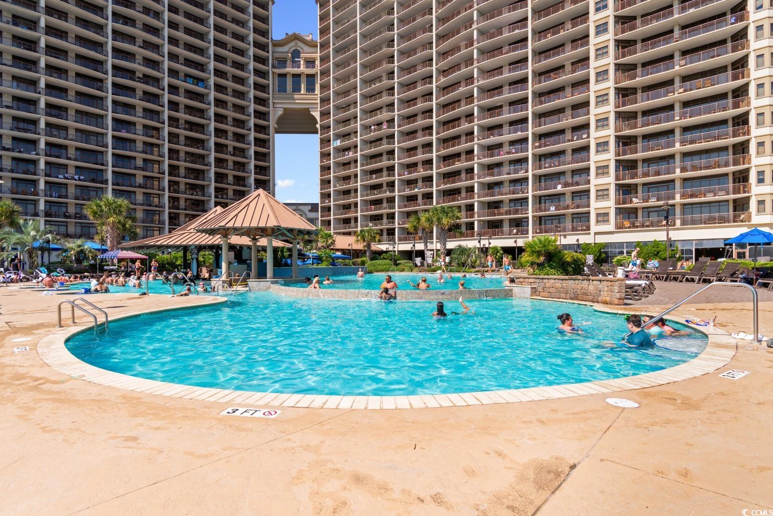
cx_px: 386
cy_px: 258
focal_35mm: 19
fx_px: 408
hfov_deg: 86.9
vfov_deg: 64.6
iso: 100
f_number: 9
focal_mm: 13
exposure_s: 1/320
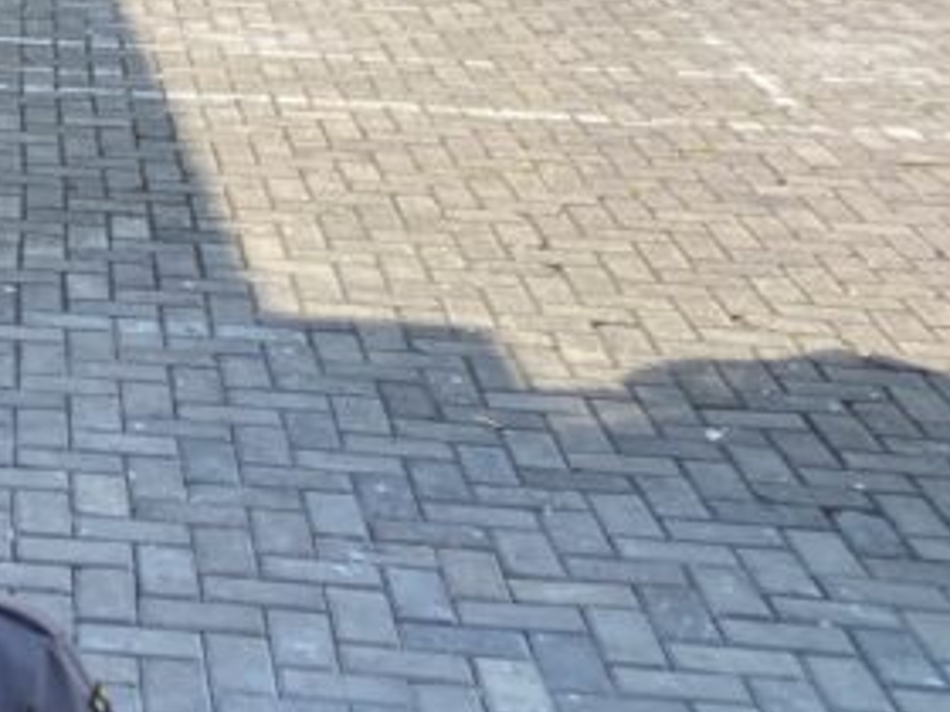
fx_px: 2717
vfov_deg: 14.0
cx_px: -441
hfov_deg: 17.9
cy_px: -344
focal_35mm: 99
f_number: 1.8
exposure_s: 1/192
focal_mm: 4.25
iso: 32
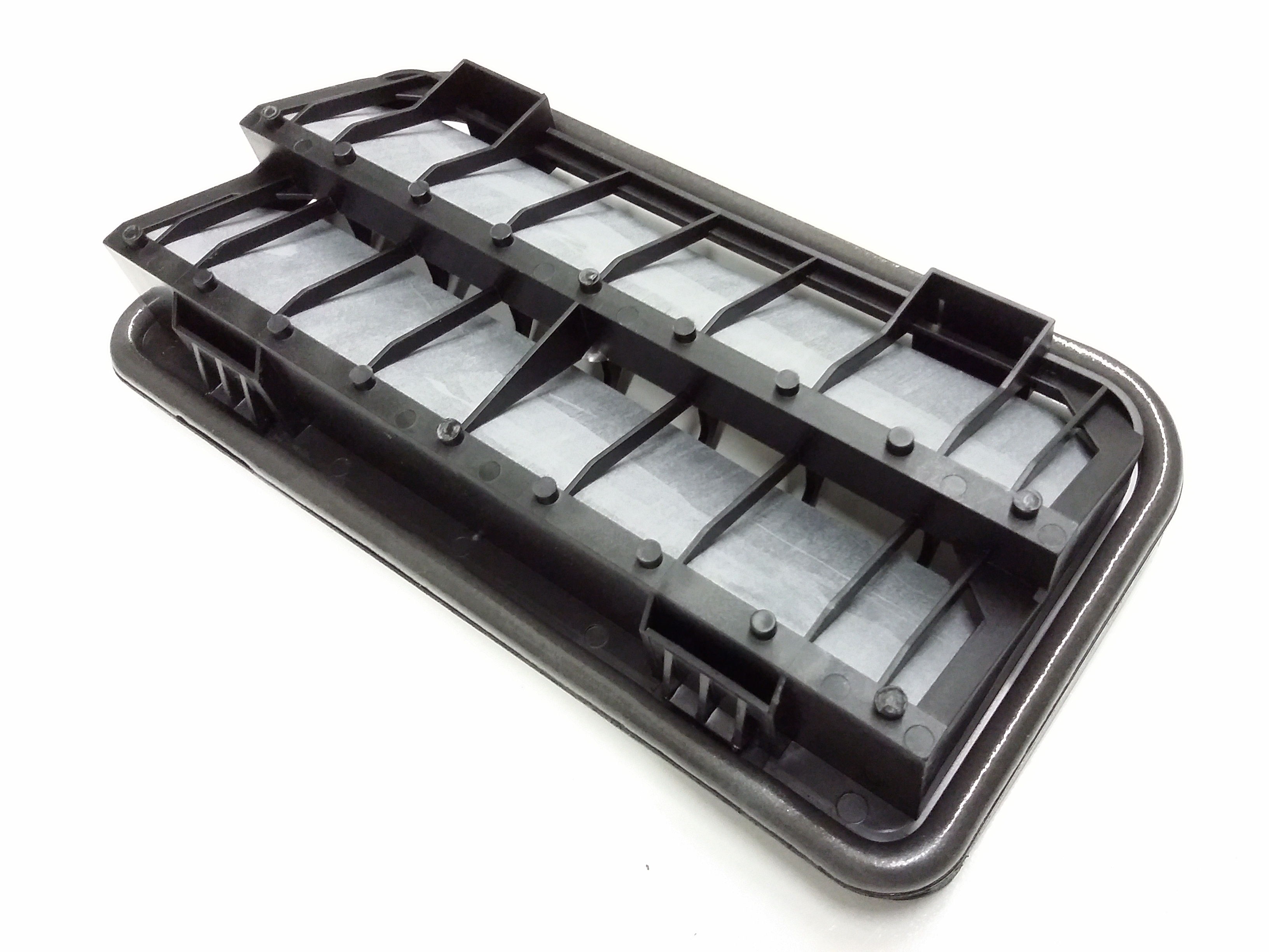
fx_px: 1173
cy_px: 476
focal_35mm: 32
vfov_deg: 44.2
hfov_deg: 56.8
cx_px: 634
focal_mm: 3.4
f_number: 2.4
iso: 500
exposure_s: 1/15
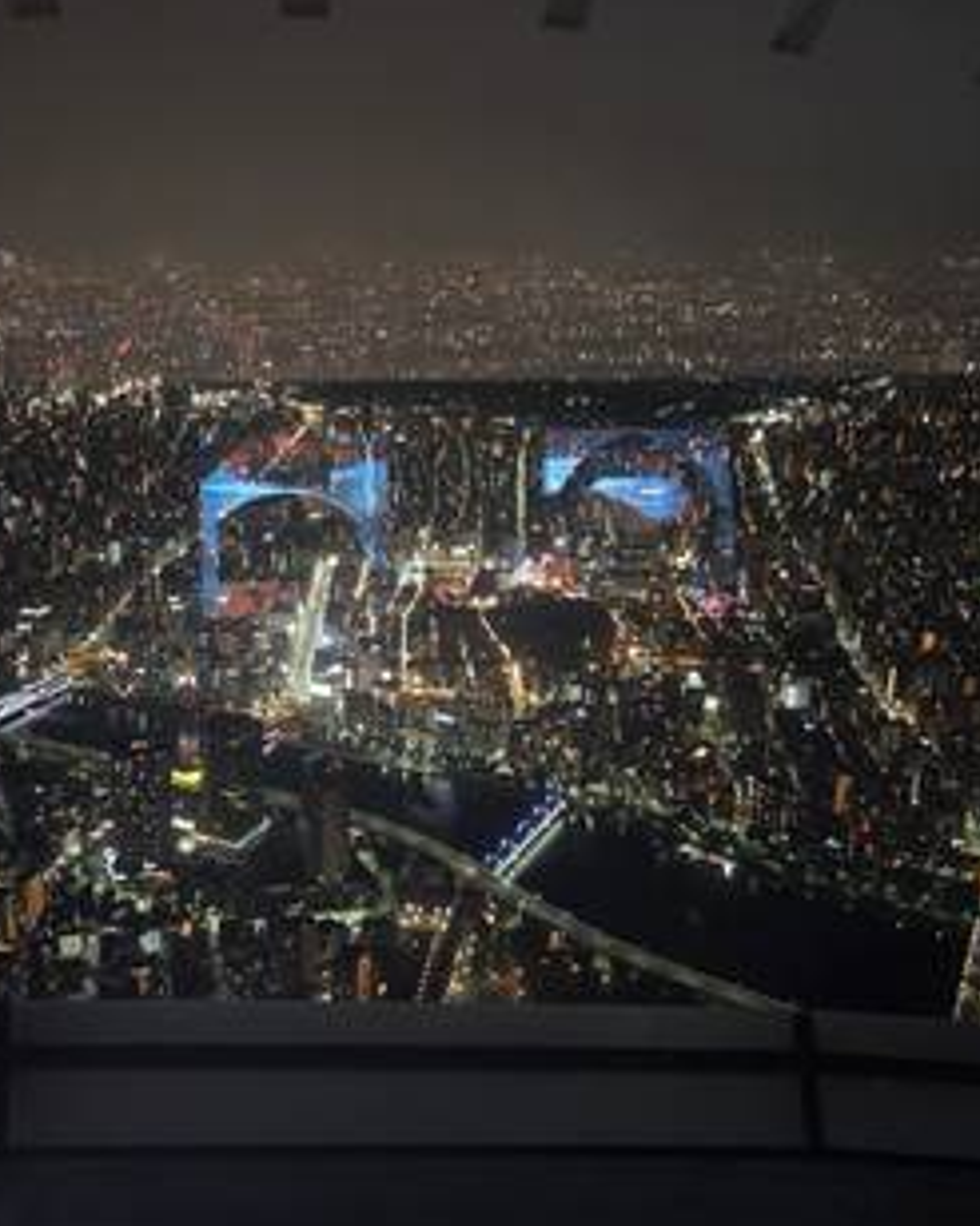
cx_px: 386
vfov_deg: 51.5
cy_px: 565
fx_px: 1270
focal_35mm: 35
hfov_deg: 42.0
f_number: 1.8
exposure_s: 1/25
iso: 1600
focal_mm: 5.4
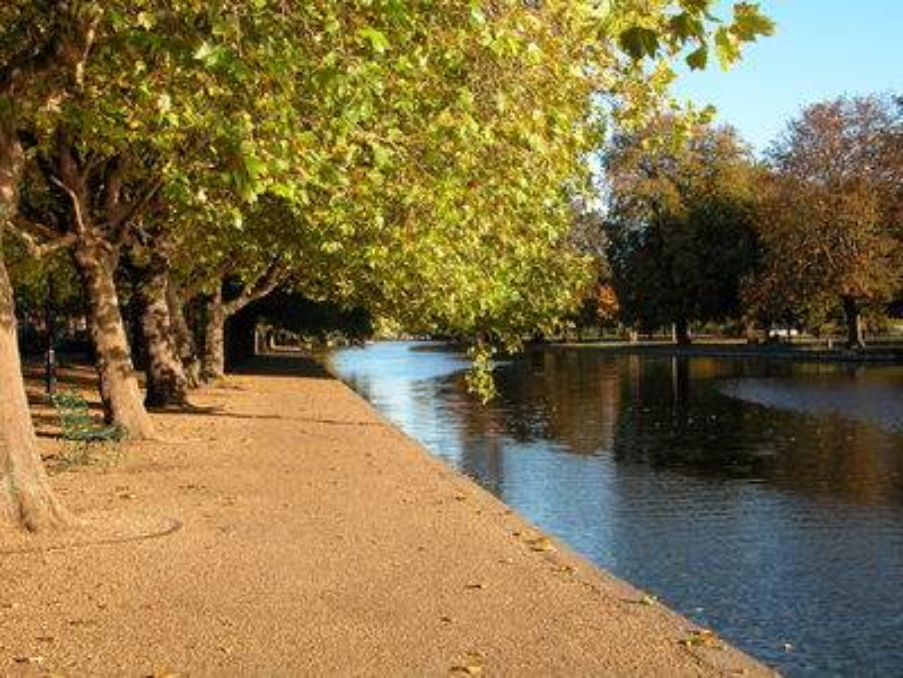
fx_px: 1304
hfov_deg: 38.2
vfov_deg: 29.1
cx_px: 452
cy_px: 339
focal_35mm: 50
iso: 100
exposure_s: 1/198
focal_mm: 12.7
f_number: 4.8
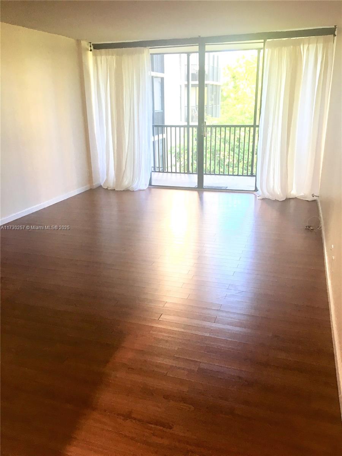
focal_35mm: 29
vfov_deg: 61.7
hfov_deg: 48.2
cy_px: 228
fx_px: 382
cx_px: 171
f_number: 2.2
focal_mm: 4.15
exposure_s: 1/30
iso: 25
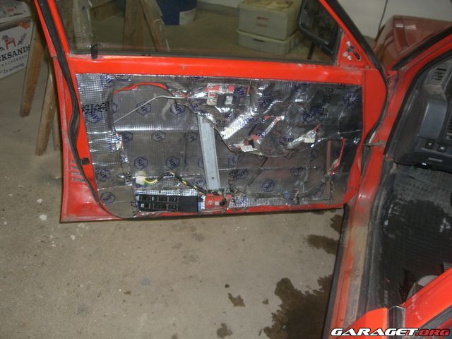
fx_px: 496
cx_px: 226
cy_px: 170
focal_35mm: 38
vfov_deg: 37.7
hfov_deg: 49.0
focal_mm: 6.2
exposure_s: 1/60
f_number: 2.7
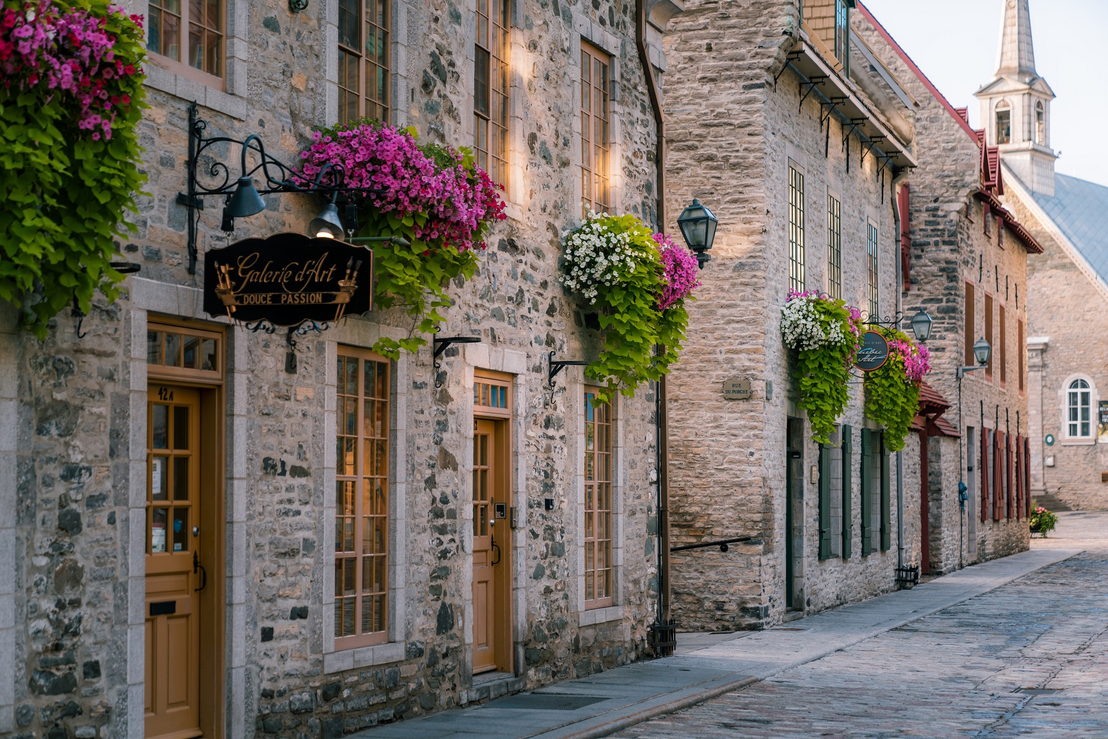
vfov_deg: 19.5
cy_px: 370
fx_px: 2154
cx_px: 554
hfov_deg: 28.8
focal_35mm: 70
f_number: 2.8
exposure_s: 1/500
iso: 250
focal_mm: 70
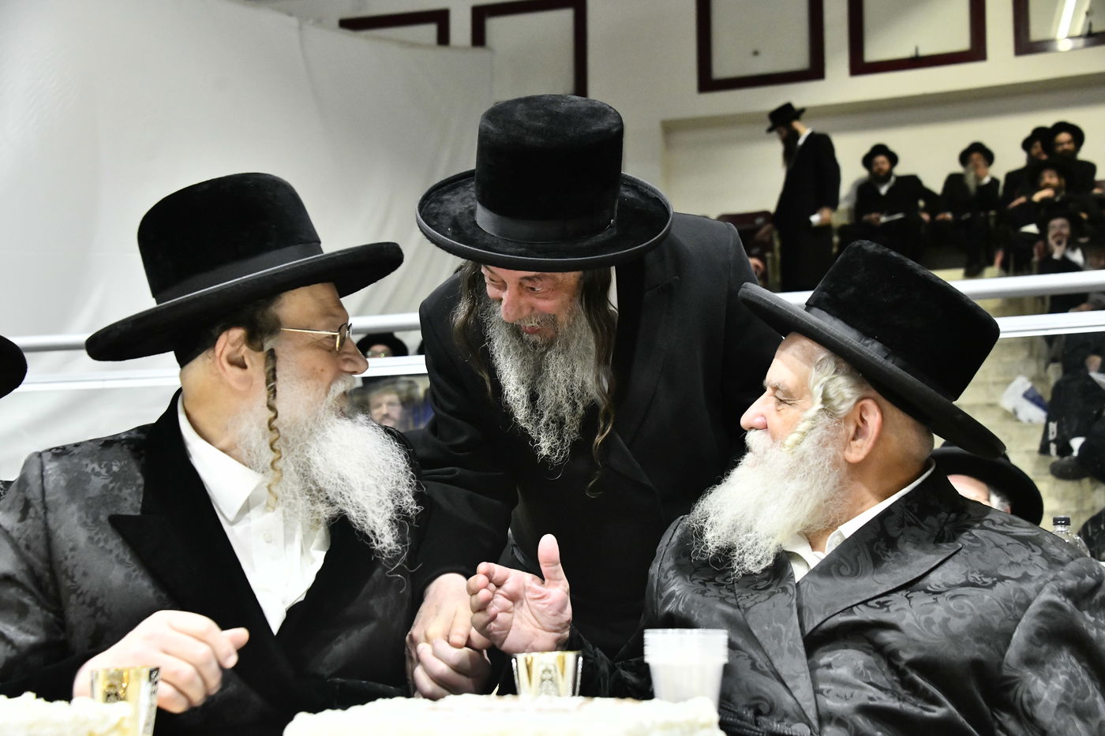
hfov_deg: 41.1
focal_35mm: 48
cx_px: 552
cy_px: 368
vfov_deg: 28.1
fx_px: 1473
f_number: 5.6
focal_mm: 48
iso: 4000
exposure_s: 1/100
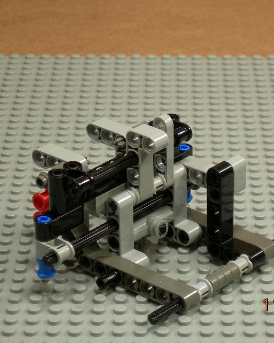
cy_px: 146
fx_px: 1764
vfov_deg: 11.1
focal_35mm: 174
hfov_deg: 8.9
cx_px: 185
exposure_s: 1/8.7
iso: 50
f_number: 4.9
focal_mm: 23.4
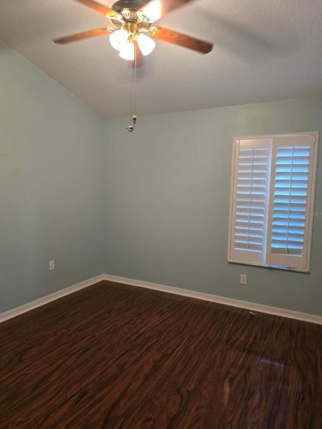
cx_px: 163
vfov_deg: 71.6
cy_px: 213
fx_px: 298
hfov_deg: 56.8
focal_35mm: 24
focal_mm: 6.3
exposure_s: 1/120
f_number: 1.7
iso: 400
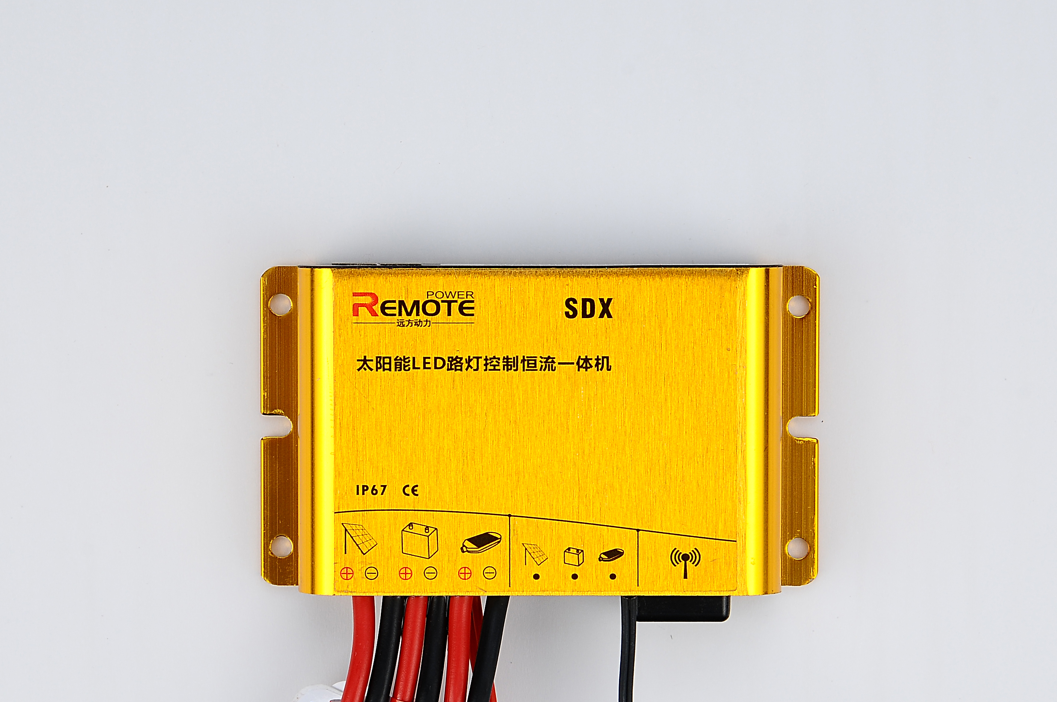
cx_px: 527
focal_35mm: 160
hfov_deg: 12.9
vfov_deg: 8.6
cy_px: 434
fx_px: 4692
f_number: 14
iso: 100
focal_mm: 70
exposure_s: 1/100
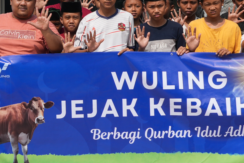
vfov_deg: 12.0
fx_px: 770
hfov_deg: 17.9
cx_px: 78
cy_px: 42
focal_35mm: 114
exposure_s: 1/640
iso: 100
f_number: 5.6
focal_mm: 23
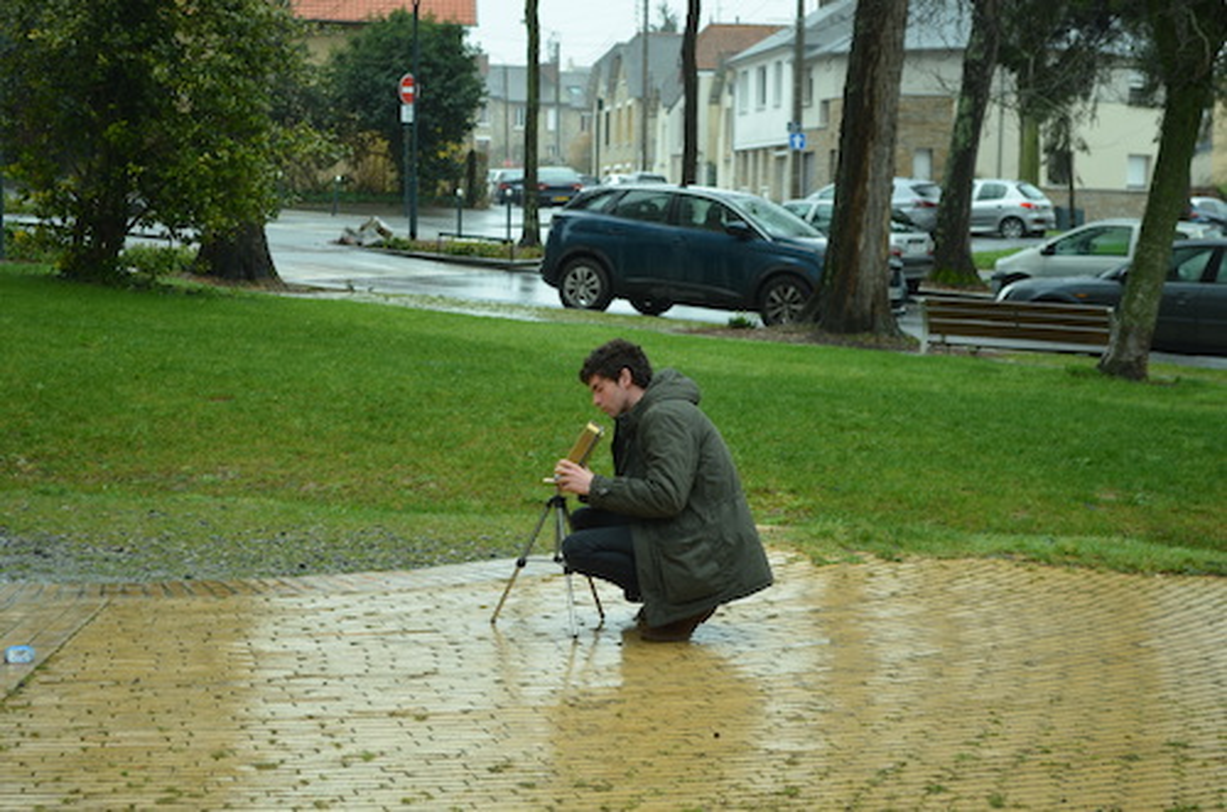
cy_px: 406
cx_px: 614
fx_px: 2653
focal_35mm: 78
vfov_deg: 17.4
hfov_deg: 26.0
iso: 100
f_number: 5.6
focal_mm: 52
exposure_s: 1/60
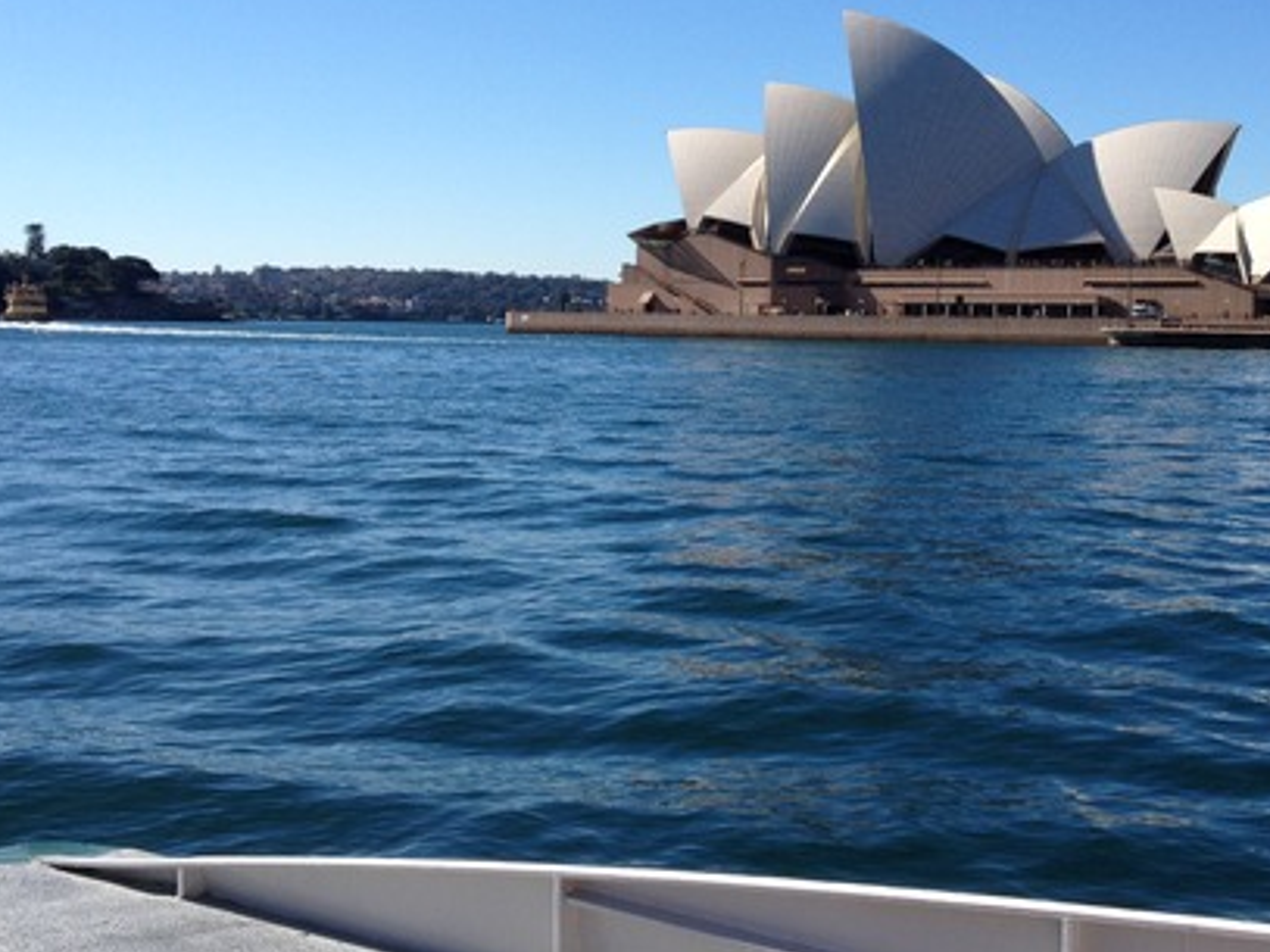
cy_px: 334
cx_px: 730
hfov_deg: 34.9
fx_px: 2017
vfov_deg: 26.4
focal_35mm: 55
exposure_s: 1/1783
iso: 64
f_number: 2.4
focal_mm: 4.28
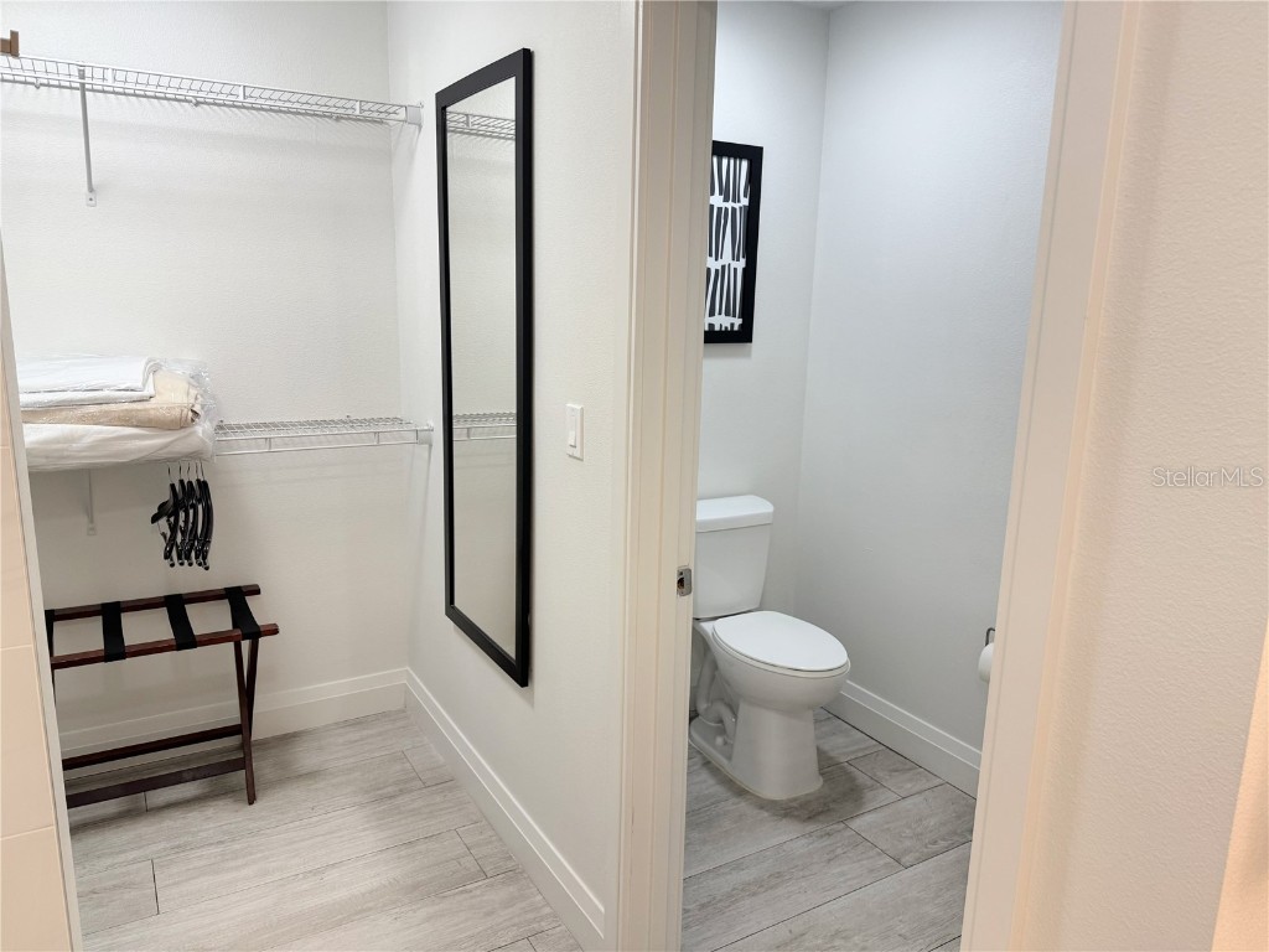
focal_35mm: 24
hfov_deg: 71.6
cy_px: 476
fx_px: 880
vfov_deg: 56.8
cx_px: 634
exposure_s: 1/60
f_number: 1.78
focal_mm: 6.76
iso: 125
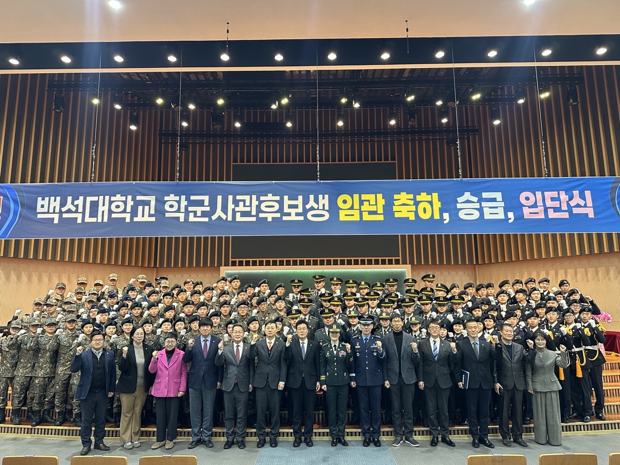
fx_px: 430
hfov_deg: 71.6
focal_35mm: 24
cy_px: 232
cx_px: 310
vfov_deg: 56.8
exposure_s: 1/60
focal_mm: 6.86
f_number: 1.78
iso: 250
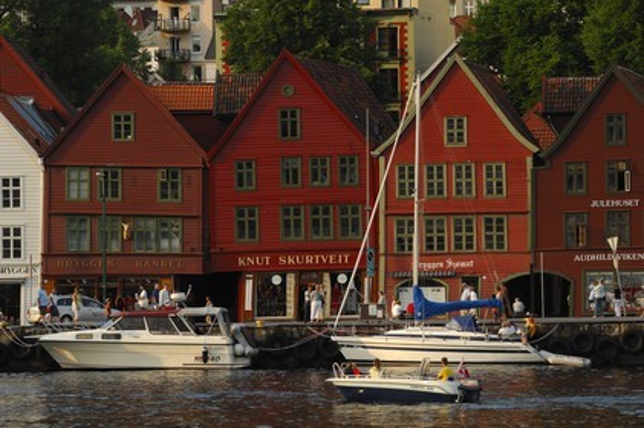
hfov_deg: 9.2
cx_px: 322
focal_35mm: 225
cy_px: 214
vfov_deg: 6.1
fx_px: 4022
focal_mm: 150
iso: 100
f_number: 4.5
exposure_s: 1/200
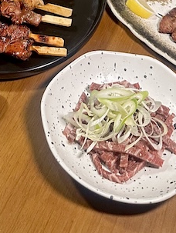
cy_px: -119
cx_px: 26
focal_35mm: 81
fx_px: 548
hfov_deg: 18.0
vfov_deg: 20.5
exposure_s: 1/100
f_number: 1.78
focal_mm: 6.86
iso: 200
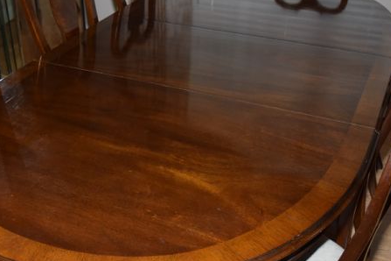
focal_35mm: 54
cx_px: 151
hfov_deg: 36.9
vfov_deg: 25.2
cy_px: 127
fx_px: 583
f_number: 4
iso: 800
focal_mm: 25
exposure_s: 1/125
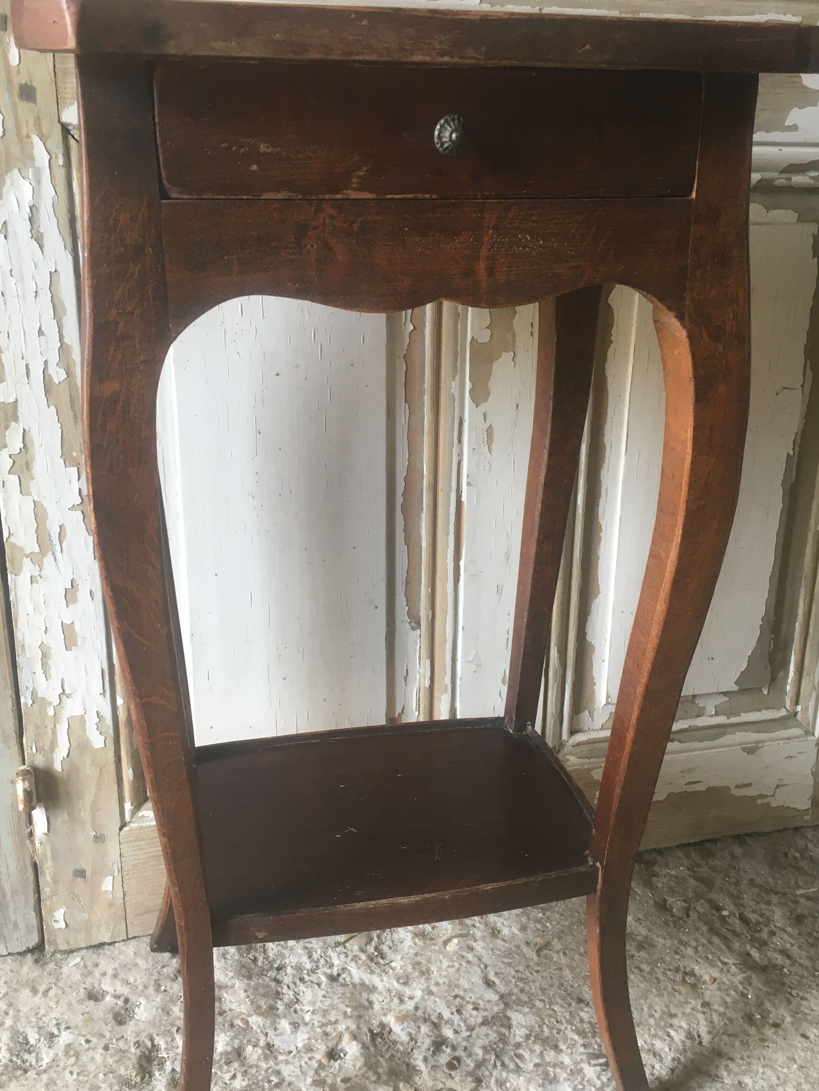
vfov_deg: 52.6
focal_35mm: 35
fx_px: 1104
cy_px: 575
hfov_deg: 40.7
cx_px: 404
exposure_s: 1/33
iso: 64
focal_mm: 4.15
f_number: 2.2
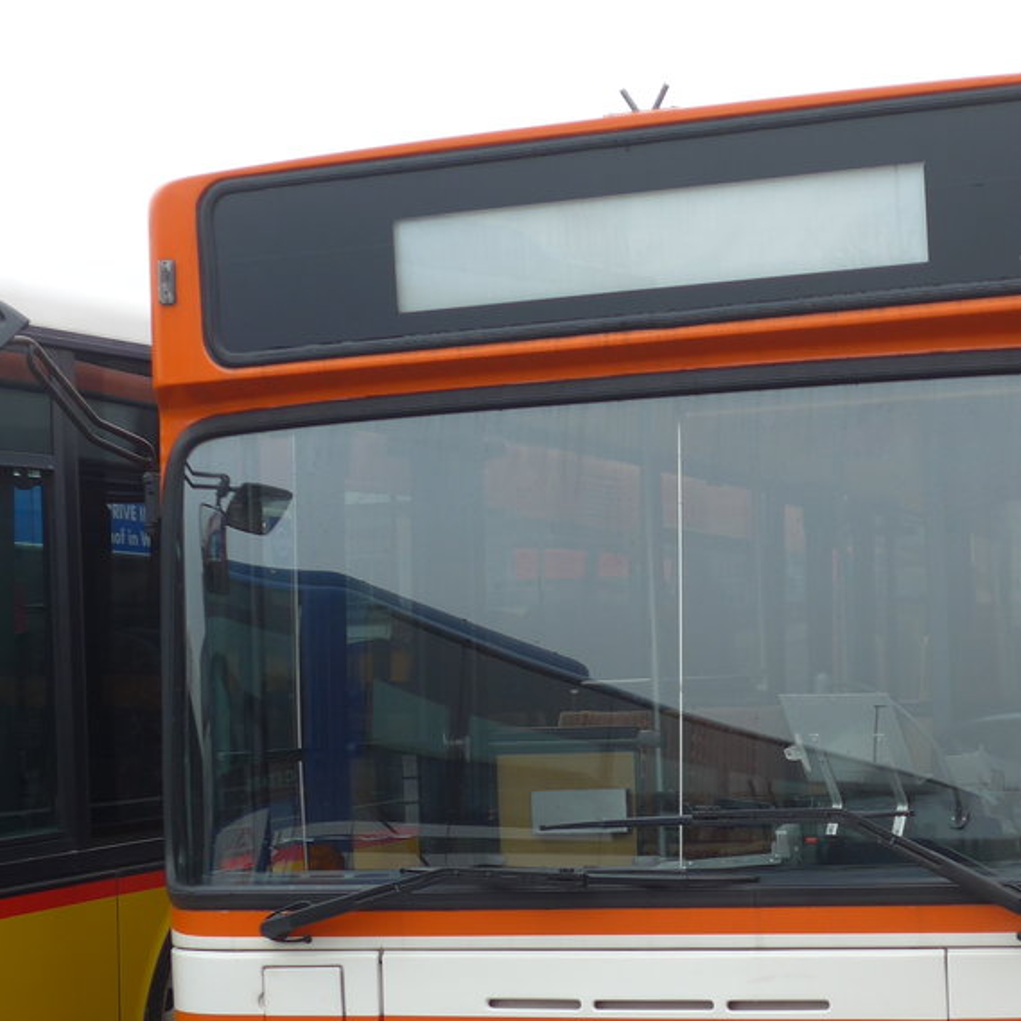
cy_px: 666
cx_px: 646
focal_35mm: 82
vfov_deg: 21.1
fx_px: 2736
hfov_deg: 21.1
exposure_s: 1/200
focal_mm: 9
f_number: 2.8
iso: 80
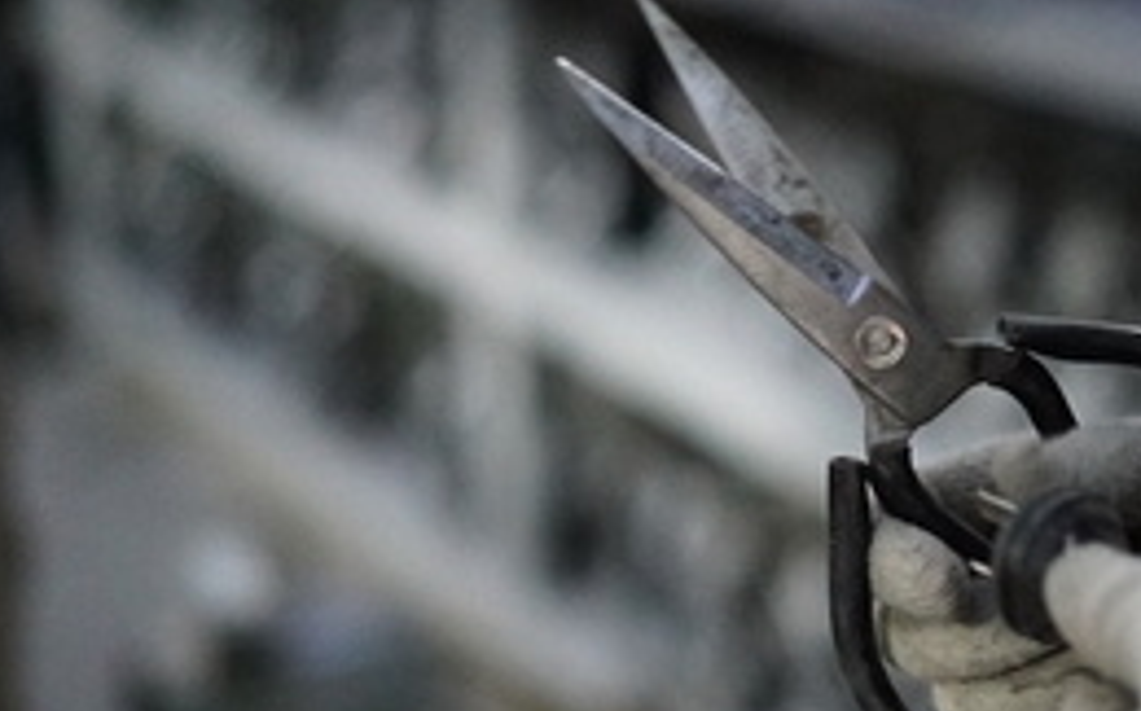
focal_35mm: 108
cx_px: 930
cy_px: 377
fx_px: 3355
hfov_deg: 19.1
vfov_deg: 12.1
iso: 12800
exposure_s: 1/80
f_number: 2
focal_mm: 55
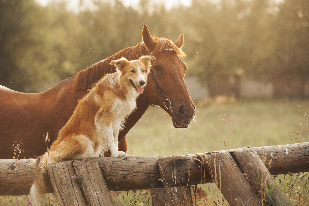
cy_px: 103
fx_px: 1158
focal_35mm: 135
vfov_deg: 10.1
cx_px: 154
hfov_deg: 15.2
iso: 400
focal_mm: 135
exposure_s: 1/1000
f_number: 4.5
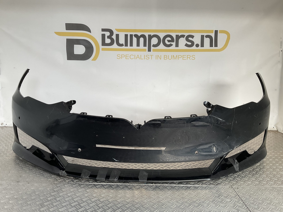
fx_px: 237
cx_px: 142
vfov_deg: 48.2
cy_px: 106
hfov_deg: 61.7
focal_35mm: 29
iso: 25
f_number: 1.8
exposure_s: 1/100
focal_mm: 3
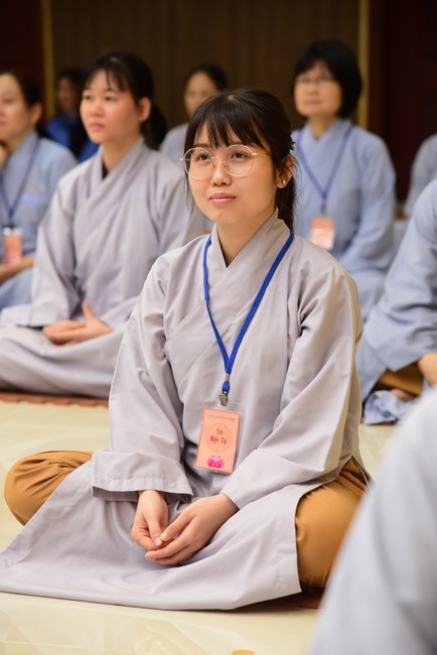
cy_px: 328
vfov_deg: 17.1
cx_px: 218
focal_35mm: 120
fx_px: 2183
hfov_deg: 11.4
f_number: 5
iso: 1250
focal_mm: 120
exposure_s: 1/50
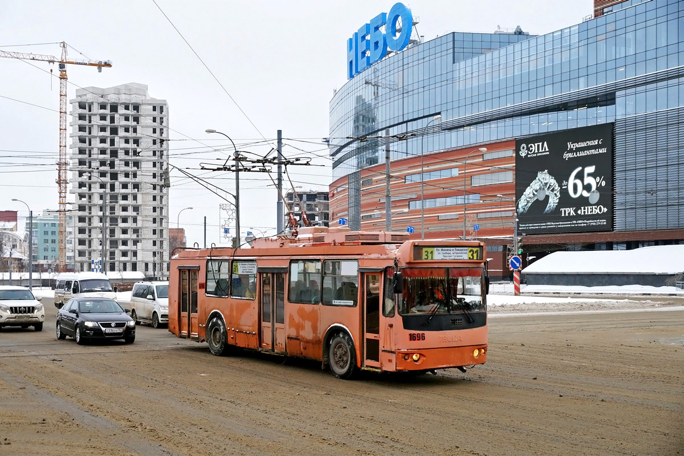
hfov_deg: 46.4
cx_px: 342
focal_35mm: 42
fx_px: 798
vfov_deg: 31.9
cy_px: 228
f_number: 5
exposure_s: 1/500
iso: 400
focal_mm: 28
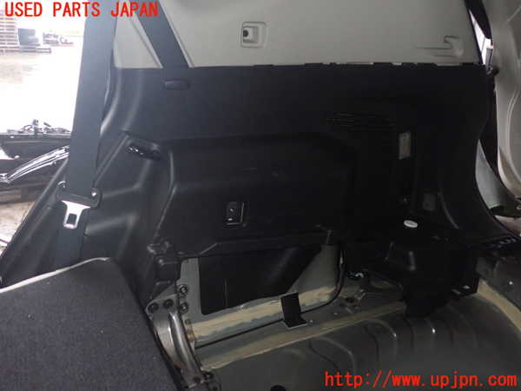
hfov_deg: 60.0
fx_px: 452
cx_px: 260
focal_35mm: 30
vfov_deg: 46.8
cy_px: 196
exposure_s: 1/30
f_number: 6.3
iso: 800
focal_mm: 5.4
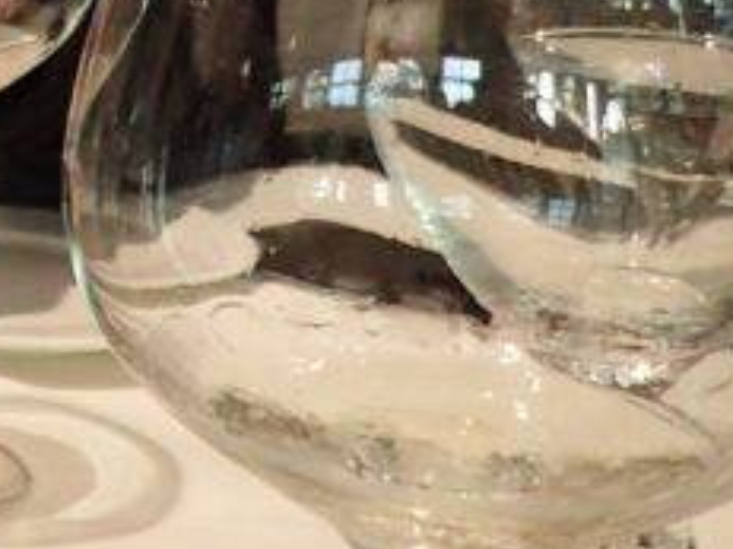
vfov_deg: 13.0
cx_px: -752
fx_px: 2349
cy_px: -73
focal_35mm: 111
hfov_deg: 14.5
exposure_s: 1/60
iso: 200
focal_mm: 4.5
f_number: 2
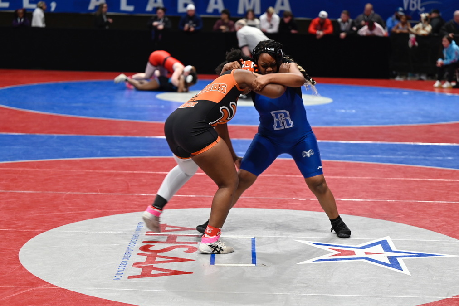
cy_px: 153
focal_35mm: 85
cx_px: 232
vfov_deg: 16.1
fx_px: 1084
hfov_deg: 23.9
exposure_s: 1/125
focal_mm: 84
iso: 900
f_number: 2.8
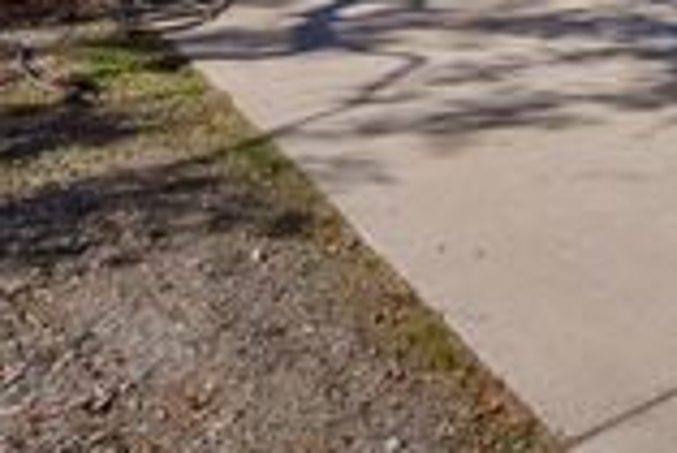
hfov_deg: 30.9
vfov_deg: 22.0
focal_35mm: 51
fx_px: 960
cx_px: 867
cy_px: -224
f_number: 8
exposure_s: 1/80
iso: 160
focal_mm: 16
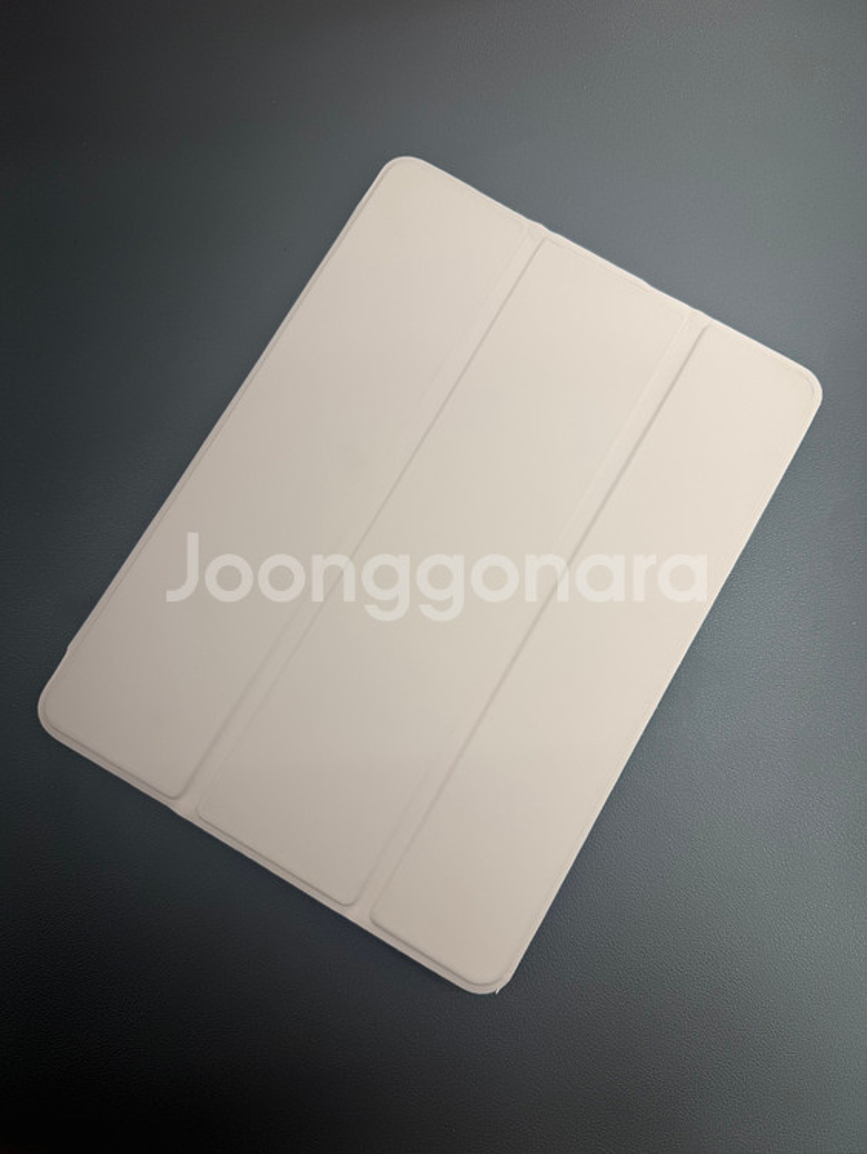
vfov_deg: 71.6
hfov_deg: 56.8
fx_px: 801
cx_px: 434
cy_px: 577
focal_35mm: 24
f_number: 1.78
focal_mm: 6.76
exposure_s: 1/224
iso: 64
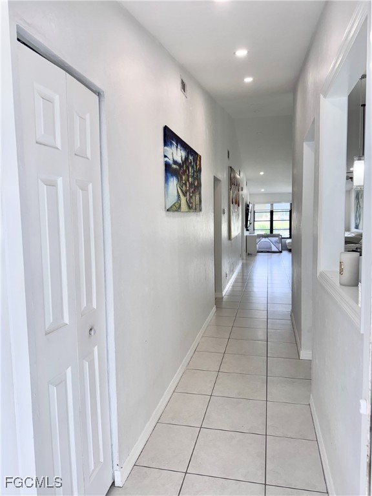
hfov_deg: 56.8
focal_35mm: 24
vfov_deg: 71.6
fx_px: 344
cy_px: 248
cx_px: 186
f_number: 1.78
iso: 64
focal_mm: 6.76
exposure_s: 1/249
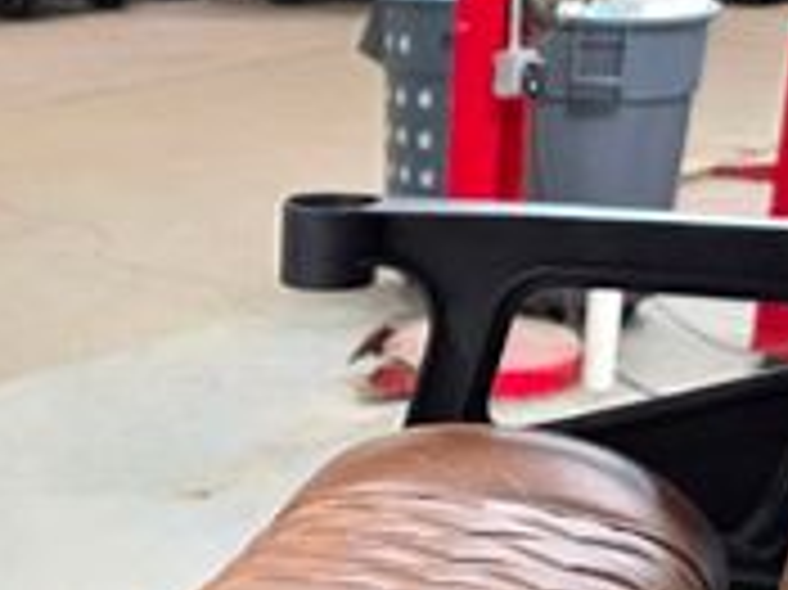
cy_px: 941
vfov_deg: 15.8
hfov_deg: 22.9
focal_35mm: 84
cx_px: 131
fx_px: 1911
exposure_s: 1/120
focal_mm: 6.3
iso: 250
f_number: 1.7
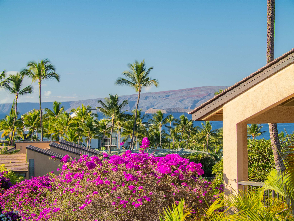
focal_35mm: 134
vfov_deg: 11.1
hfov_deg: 14.7
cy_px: 110
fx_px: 1138
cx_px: 147
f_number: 5.6
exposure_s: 1/250
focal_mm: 67
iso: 400
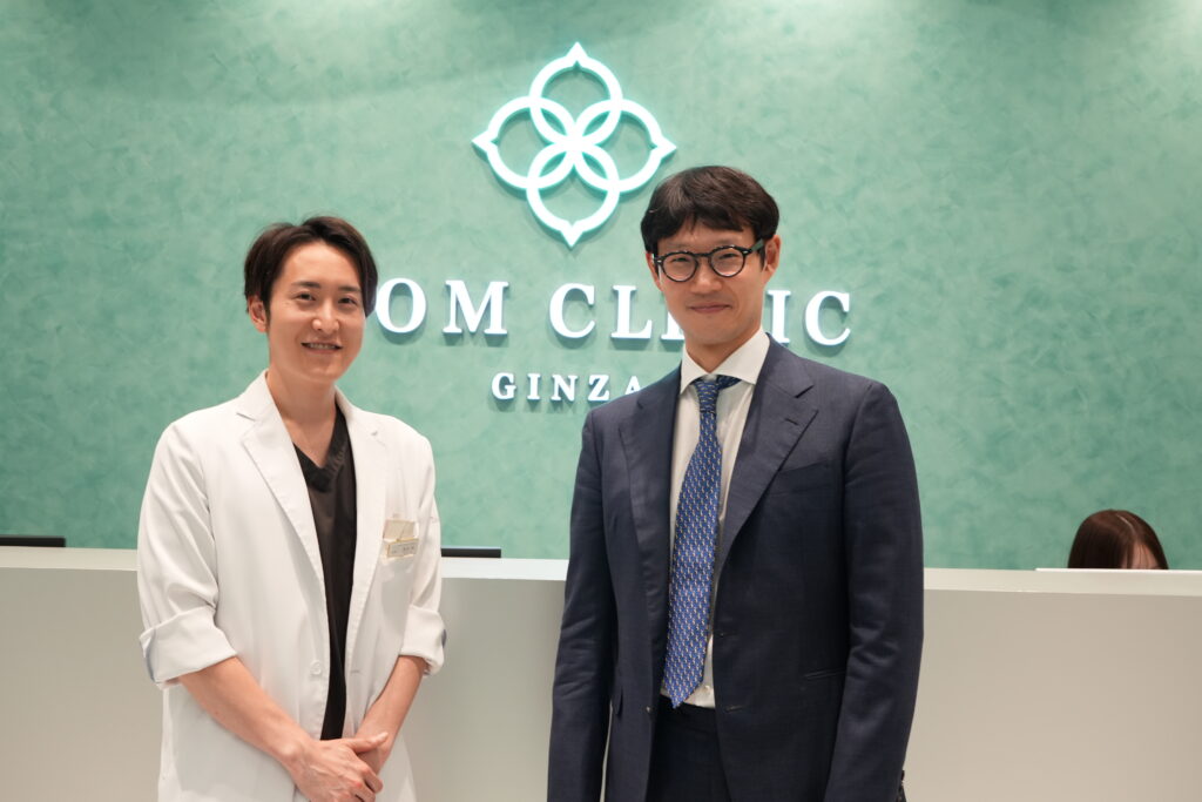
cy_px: 401
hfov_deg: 43.6
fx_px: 1503
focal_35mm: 45
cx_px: 601
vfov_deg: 29.9
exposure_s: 1/100
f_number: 5
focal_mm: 30
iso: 500
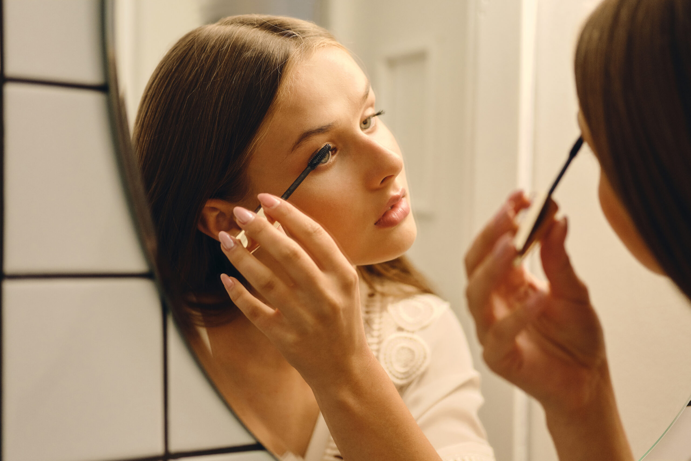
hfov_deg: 27.0
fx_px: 1440
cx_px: 346
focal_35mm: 75
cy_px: 230
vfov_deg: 18.2
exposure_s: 1/250
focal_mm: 50
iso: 800
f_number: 2
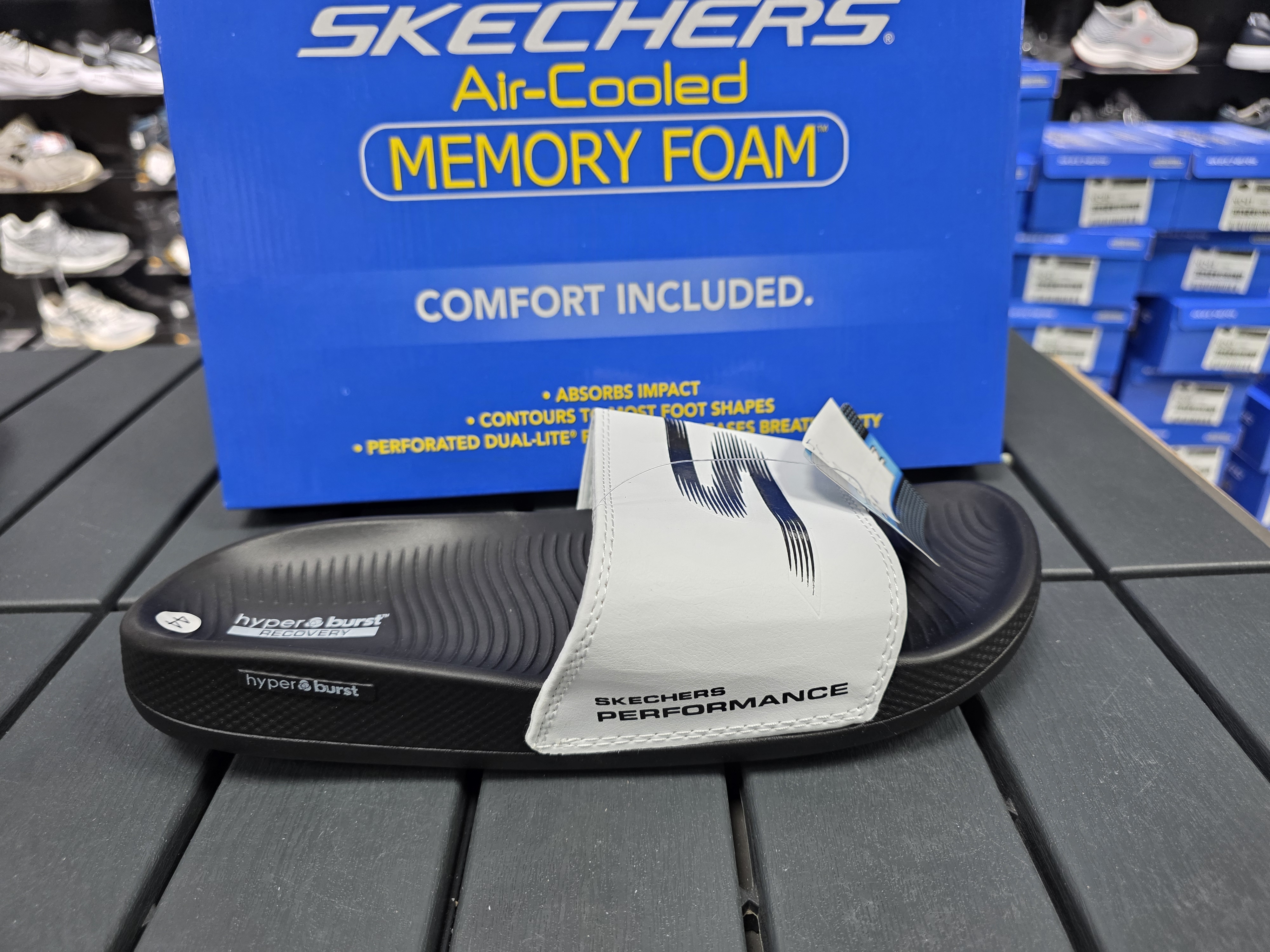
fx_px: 844
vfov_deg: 58.9
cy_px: 476
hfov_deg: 73.9
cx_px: 635
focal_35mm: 23
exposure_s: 1/100
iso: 200
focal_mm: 6.3
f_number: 1.7
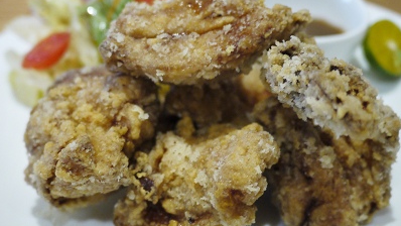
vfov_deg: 24.4
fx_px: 521
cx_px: 202
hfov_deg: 42.1
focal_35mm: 49
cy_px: 85
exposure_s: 1/40
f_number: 2.5
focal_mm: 14
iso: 400
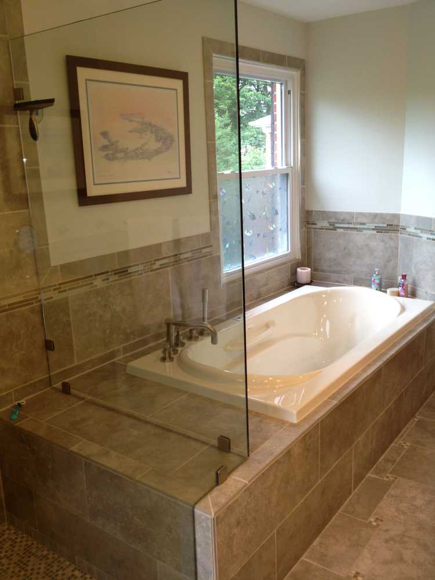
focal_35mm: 35
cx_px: 218
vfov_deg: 52.6
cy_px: 290
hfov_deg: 40.7
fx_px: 586
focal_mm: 4.28
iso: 80
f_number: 2.4
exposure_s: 1/20
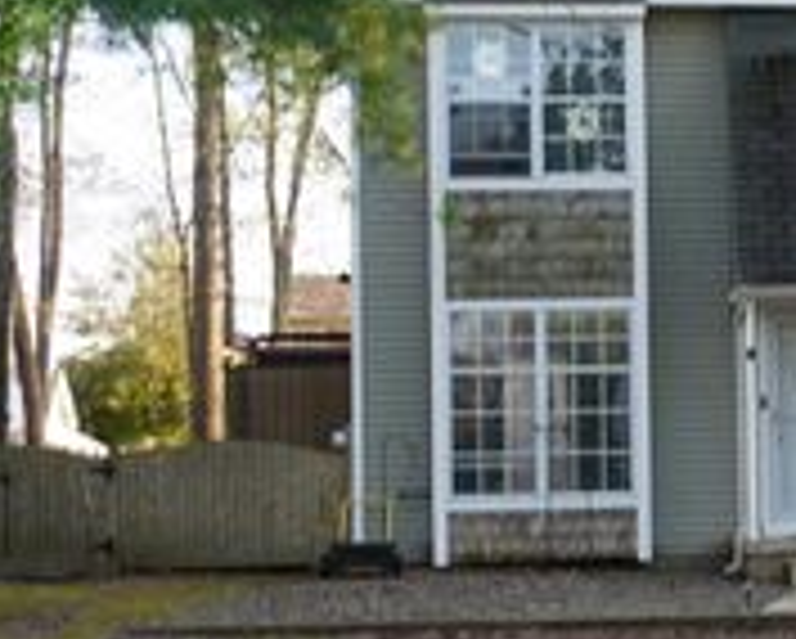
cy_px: 326
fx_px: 2531
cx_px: 827
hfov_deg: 17.4
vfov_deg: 14.4
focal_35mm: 107
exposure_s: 1/60
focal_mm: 27
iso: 100
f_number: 4.5
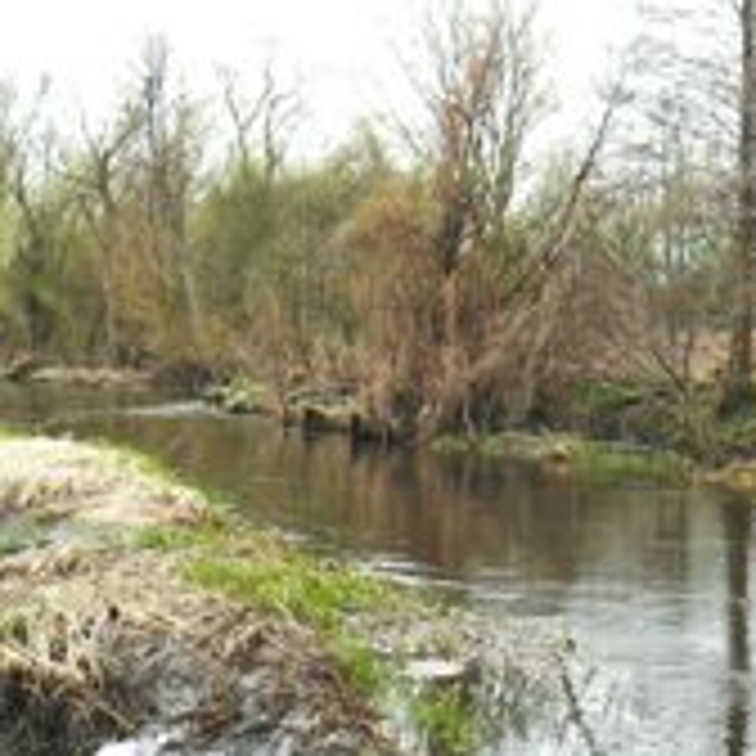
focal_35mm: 85
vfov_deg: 20.4
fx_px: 2100
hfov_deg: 20.4
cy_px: 418
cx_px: 392
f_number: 4.5
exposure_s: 1/100
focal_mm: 6
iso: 100
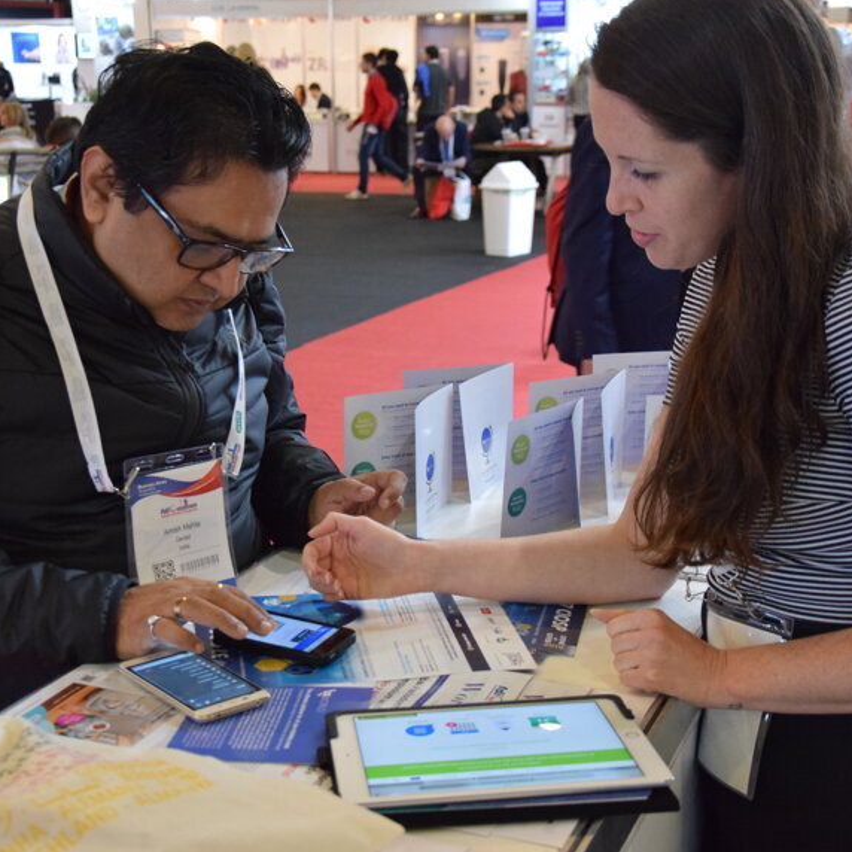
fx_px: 1504
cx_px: 429
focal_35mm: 54
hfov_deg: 31.6
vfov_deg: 31.6
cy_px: 425
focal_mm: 28
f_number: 4
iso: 2500
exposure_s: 1/60
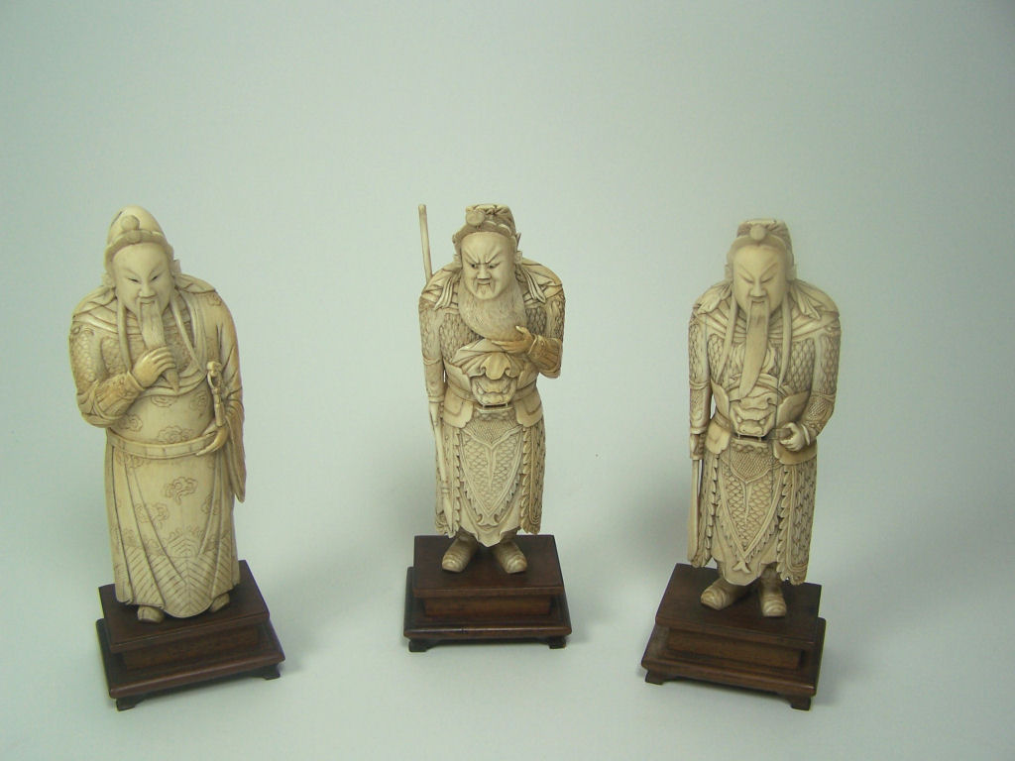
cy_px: 380
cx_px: 508
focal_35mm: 38
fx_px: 1114
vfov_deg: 37.7
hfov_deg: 49.0
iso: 80
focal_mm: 6.3
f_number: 2.8
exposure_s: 1/125
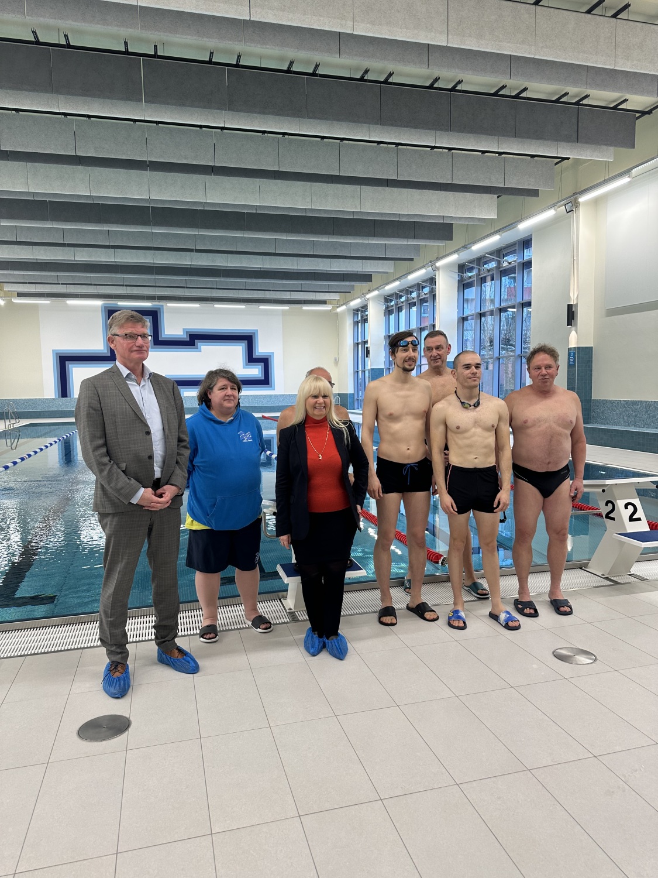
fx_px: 608
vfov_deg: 71.6
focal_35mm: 24
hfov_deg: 56.8
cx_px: 329
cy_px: 439
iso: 125
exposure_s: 1/121
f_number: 1.78
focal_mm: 6.86
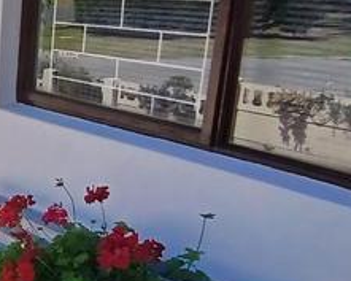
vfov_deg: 25.4
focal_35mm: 60
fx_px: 624
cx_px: -170
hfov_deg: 24.6
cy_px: 144
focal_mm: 1.4
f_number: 2.2
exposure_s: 1/625
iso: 50
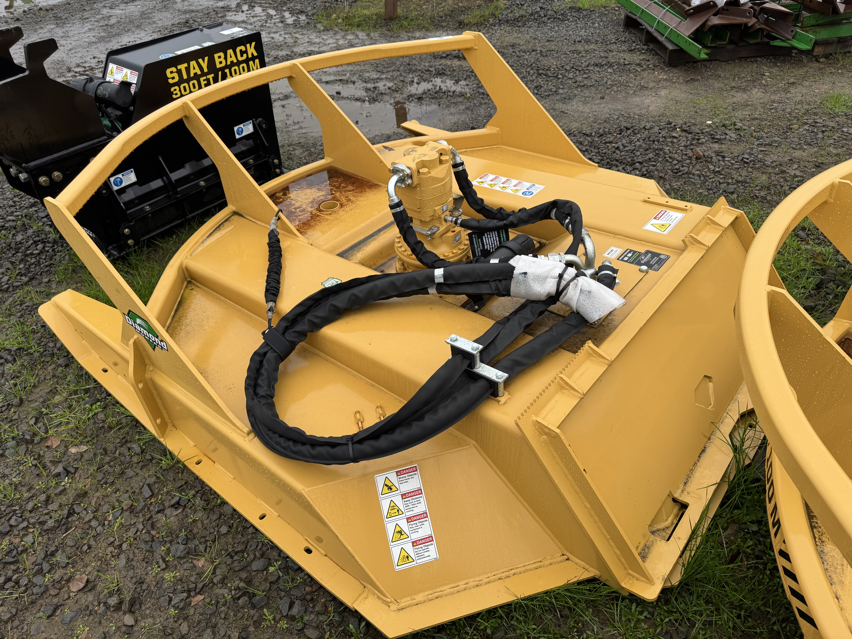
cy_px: 320
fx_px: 591
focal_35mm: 24
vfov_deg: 56.8
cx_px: 426
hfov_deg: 71.6
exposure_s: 1/474
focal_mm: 6.76
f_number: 1.78
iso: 80
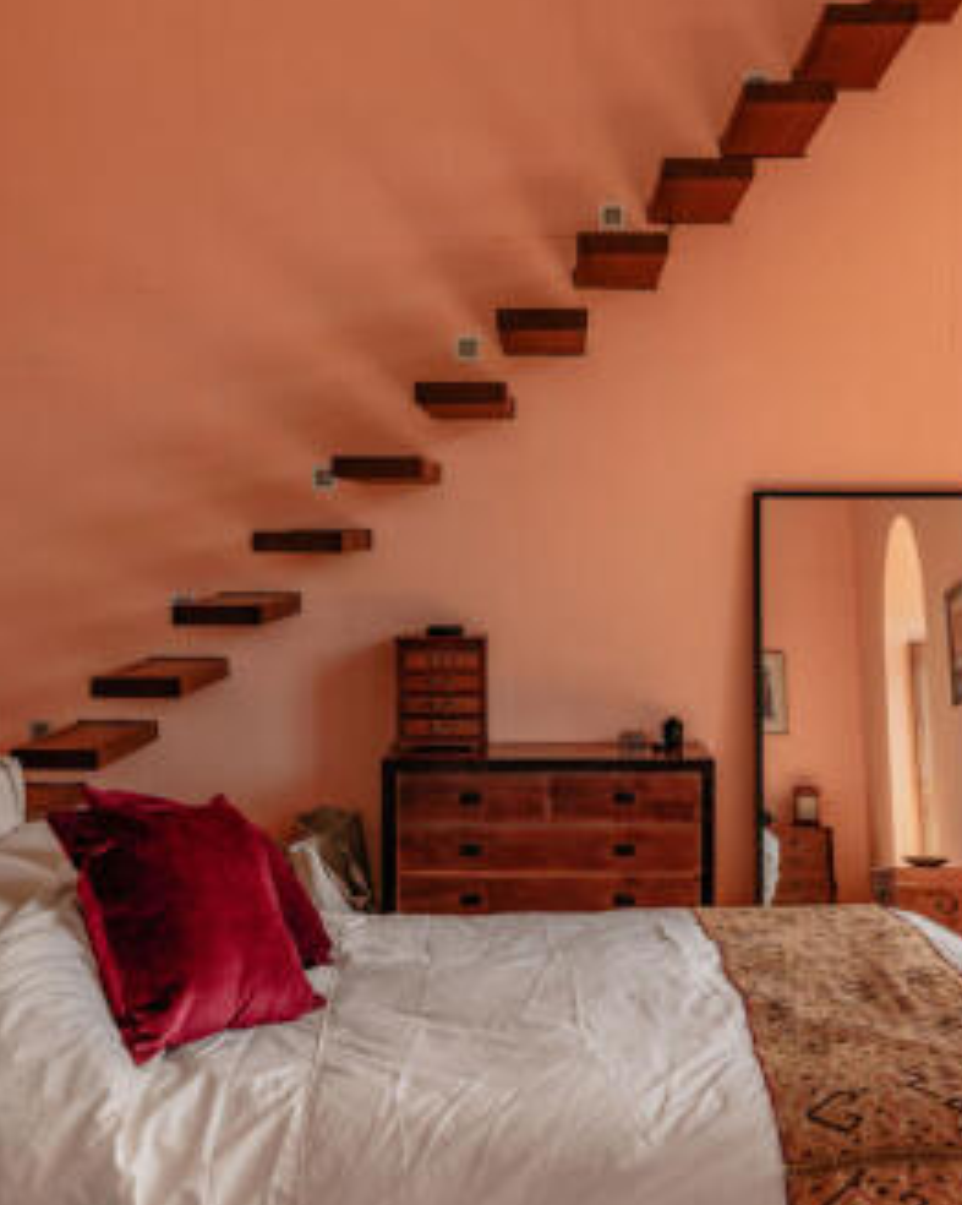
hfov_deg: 30.2
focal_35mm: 50
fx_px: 1781
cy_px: 509
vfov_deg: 37.3
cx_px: 523
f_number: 6.3
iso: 200
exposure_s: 1/250
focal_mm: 40
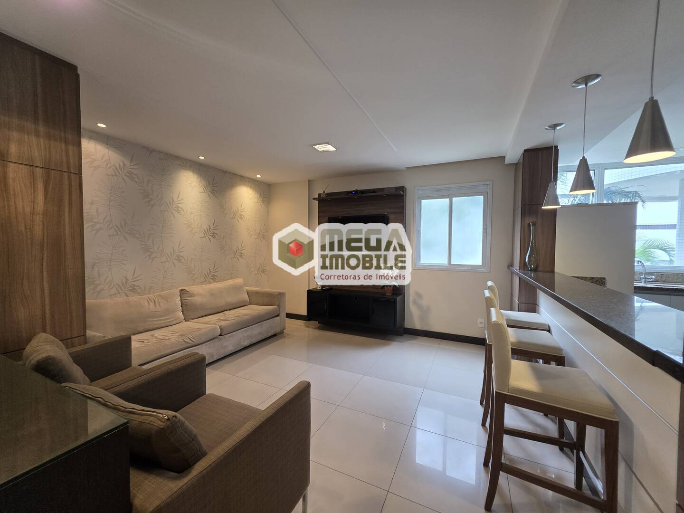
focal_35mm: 13
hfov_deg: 106.2
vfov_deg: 89.9
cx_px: 342
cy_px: 256
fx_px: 257
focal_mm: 2.2
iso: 80
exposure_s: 1/45
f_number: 1.9
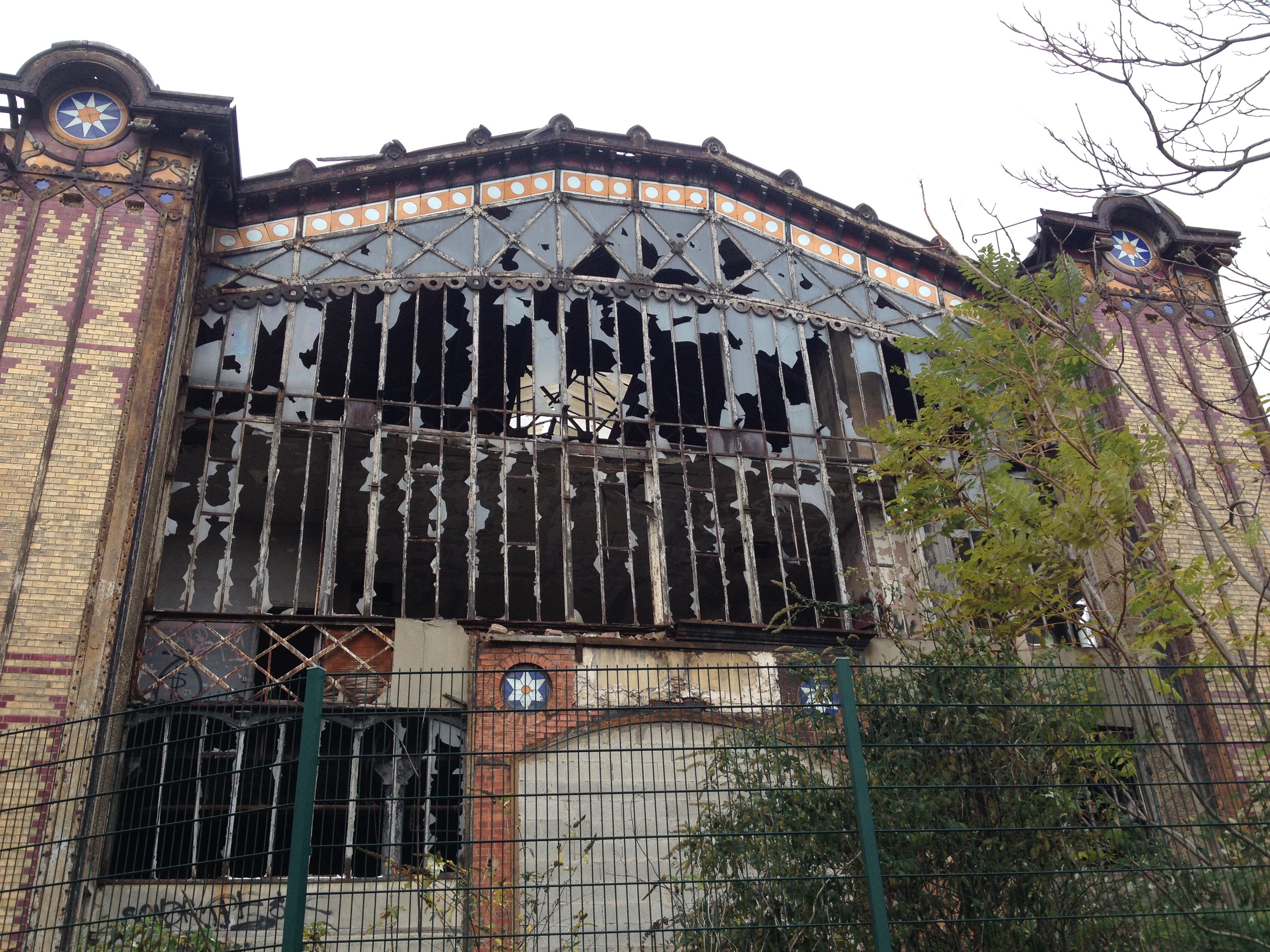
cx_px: 635
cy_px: 476
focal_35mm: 35
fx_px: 1284
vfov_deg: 40.7
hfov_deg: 52.6
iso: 50
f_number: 2.4
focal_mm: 4.28
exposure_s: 1/336
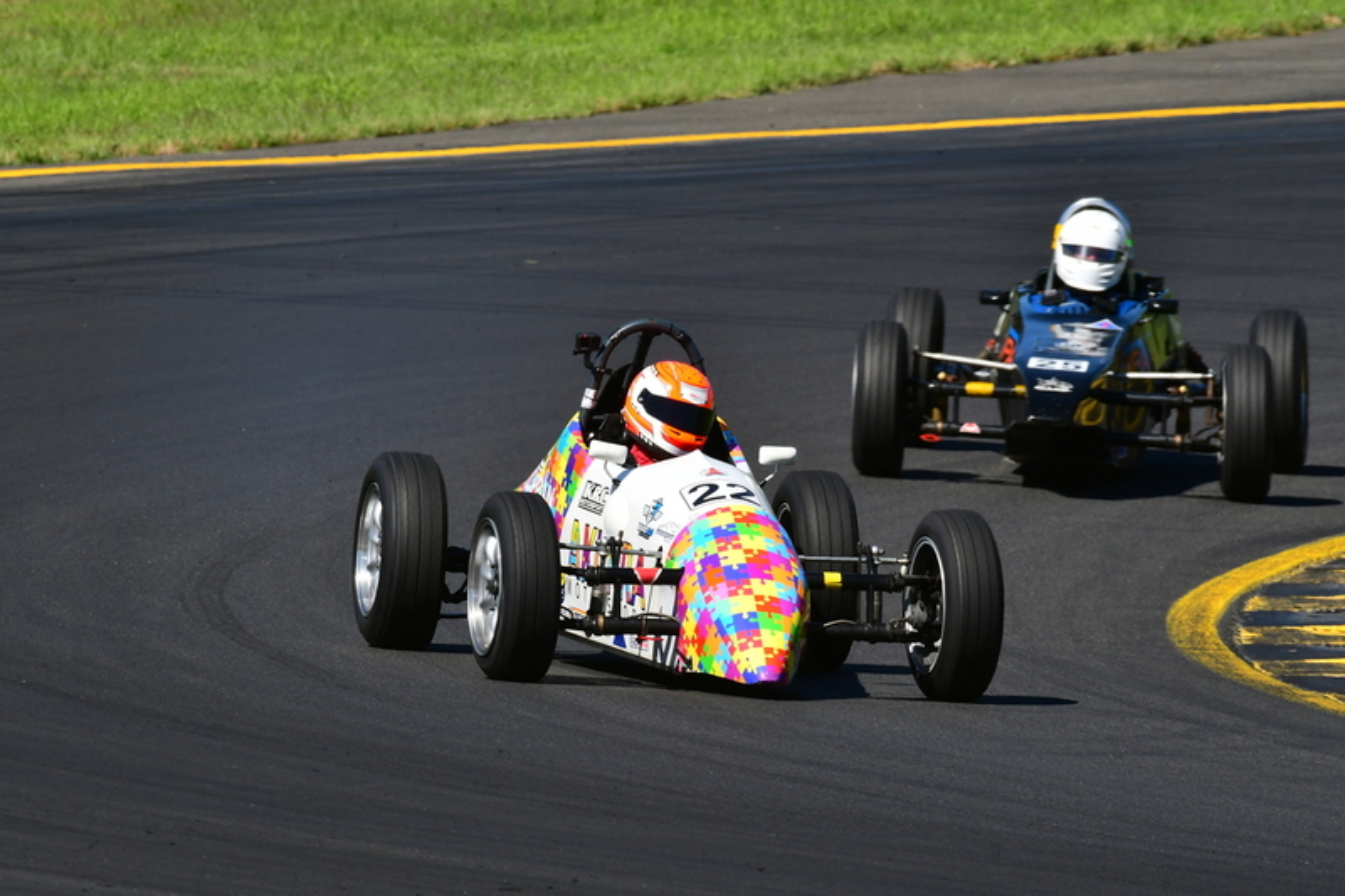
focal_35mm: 630
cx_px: 672
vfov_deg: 2.2
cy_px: 448
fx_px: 23531
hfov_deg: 3.3
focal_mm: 420
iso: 400
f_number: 11
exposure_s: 1/640
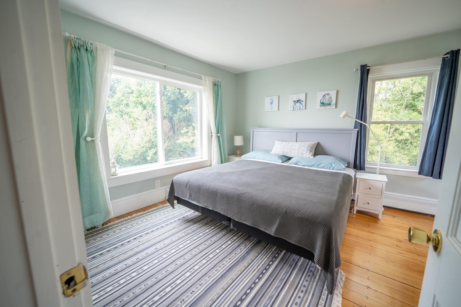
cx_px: 230
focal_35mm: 14
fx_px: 179
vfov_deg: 81.2
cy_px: 154
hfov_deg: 104.3
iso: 100
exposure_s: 1/15
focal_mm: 14
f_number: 5.6
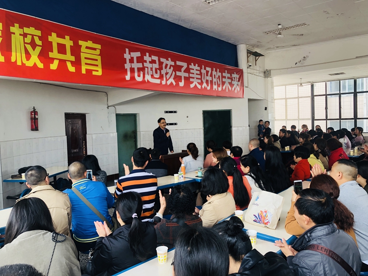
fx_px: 298
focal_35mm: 28
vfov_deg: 49.7
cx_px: 184
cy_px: 138
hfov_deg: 63.4
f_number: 1.8
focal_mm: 3.99
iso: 80
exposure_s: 1/120
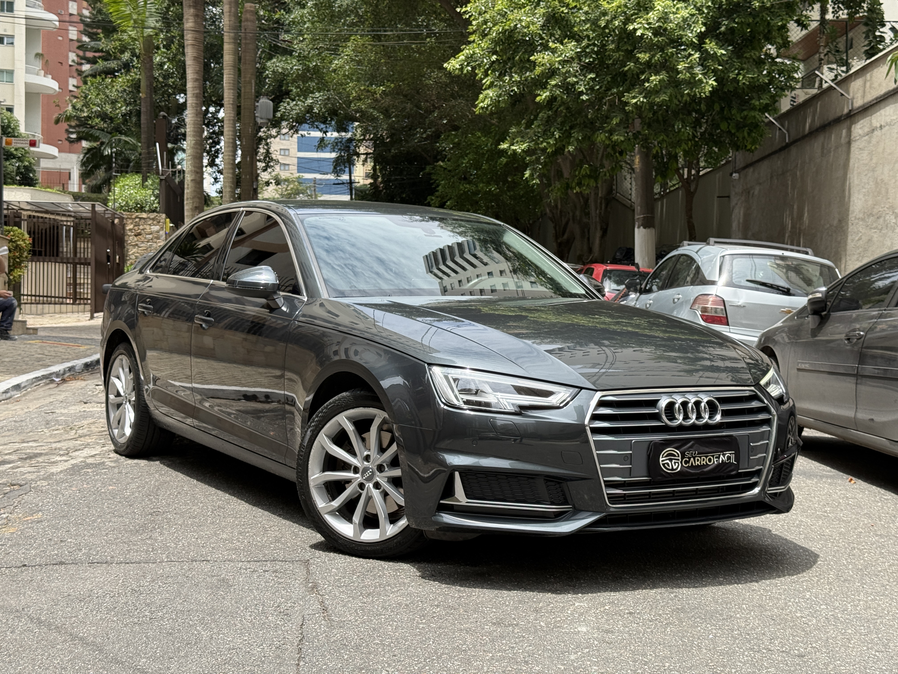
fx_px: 1245
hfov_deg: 39.7
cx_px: 449
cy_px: 337
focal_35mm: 48
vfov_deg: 30.3
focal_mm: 6.76
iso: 64
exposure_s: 1/2088
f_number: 1.78
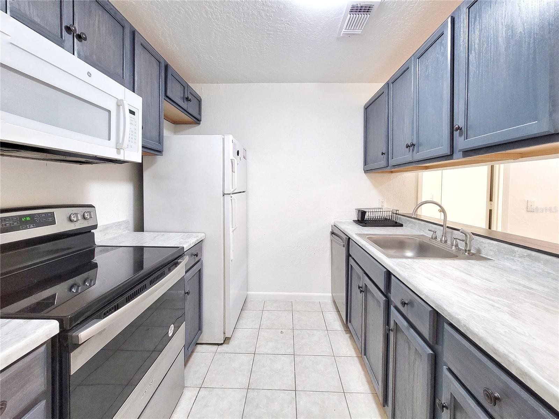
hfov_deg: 106.2
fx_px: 210
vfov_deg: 89.9
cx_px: 280
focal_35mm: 13
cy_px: 210
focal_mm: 2.2
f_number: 2.2
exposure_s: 1/60
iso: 320
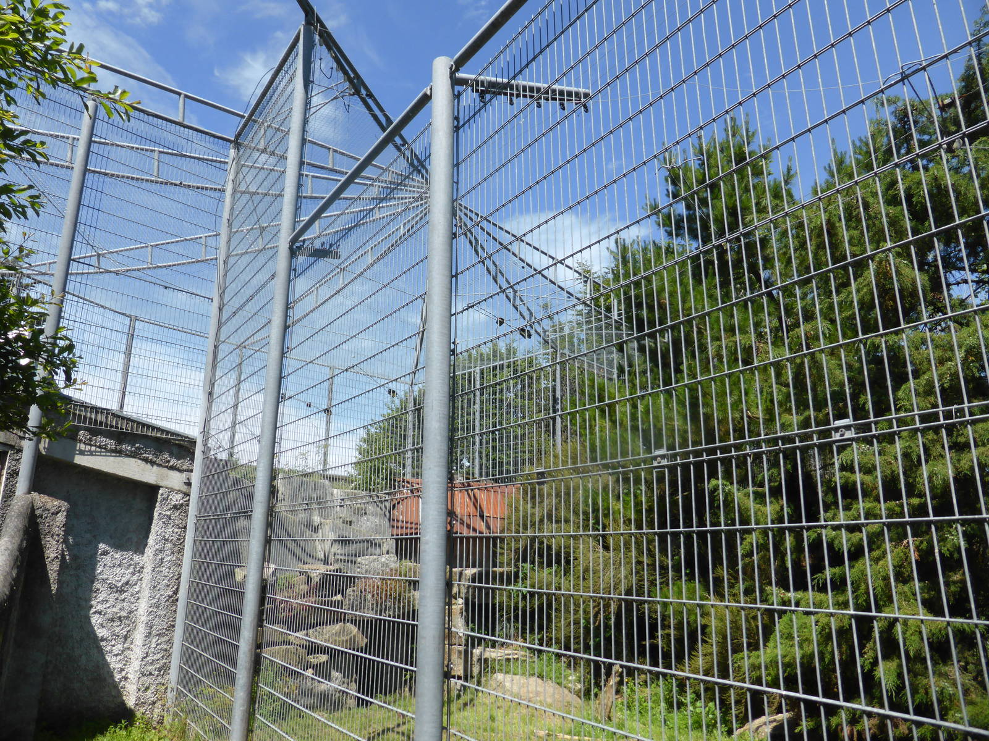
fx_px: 686
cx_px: 494
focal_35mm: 24
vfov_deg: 56.8
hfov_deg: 71.6
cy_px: 370
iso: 100
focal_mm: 4.3
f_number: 3.3
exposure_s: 1/800
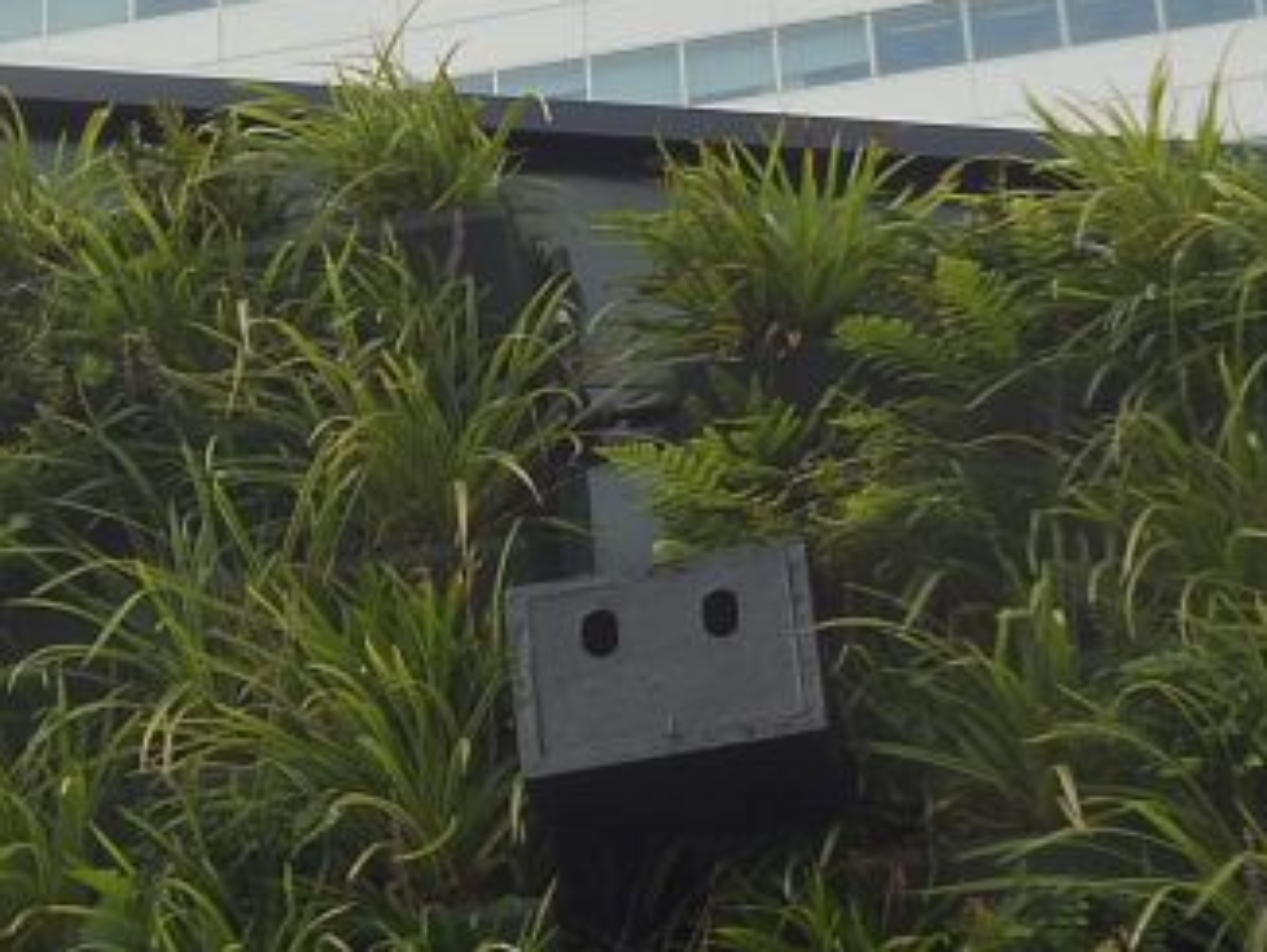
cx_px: -497
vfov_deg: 9.3
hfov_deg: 11.9
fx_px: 5861
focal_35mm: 160
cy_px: 272
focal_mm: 9
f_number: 5
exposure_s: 1/125
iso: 100
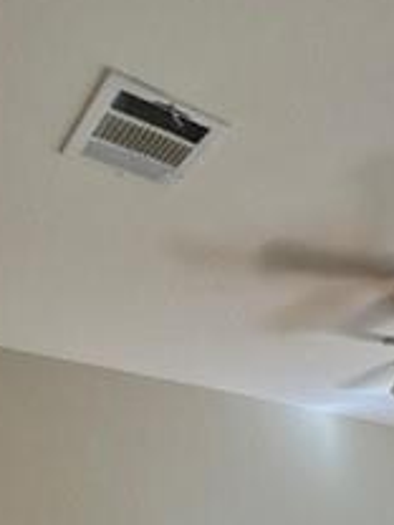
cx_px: 326
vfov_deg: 34.5
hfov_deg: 34.6
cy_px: 669
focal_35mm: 40
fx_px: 607
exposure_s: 1/120
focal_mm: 1.57
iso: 100
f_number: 1.8
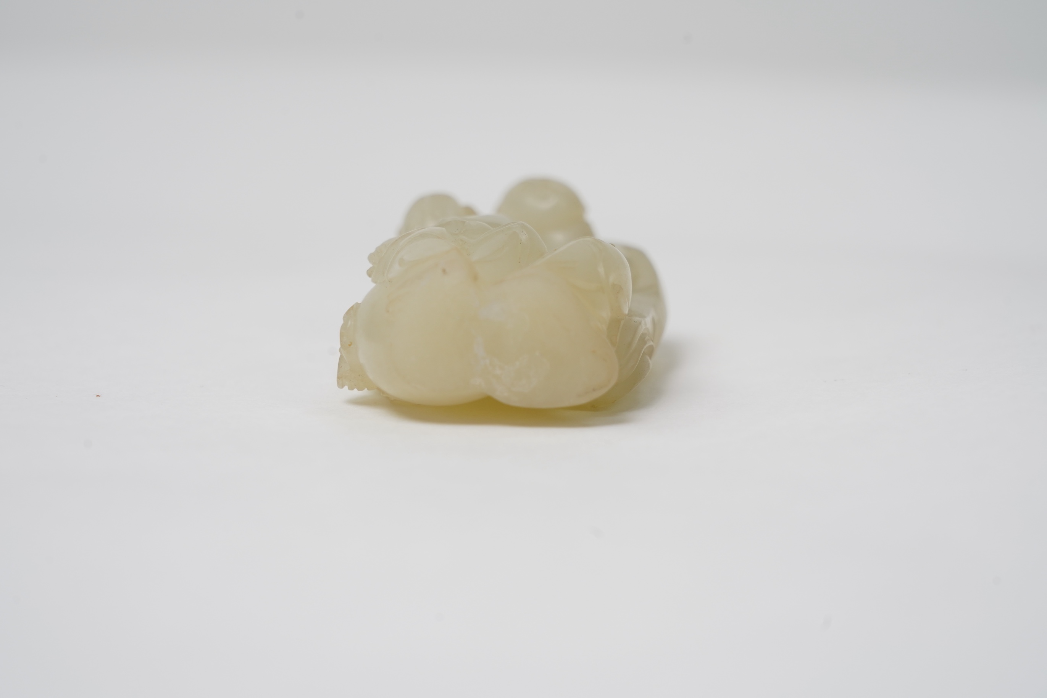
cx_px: 524
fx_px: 3054
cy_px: 349
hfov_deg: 19.5
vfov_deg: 13.0
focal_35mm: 105
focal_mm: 105
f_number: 10
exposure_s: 1/125
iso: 500
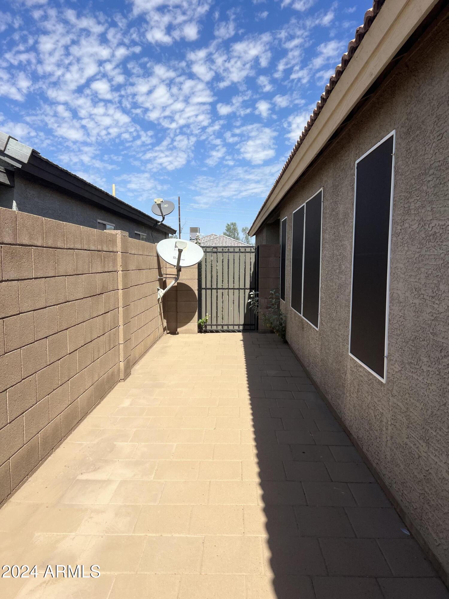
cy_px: 300
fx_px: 450
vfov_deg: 67.3
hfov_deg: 53.1
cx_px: 224
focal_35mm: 26
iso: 50
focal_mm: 5.7
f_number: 1.5
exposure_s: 1/4444
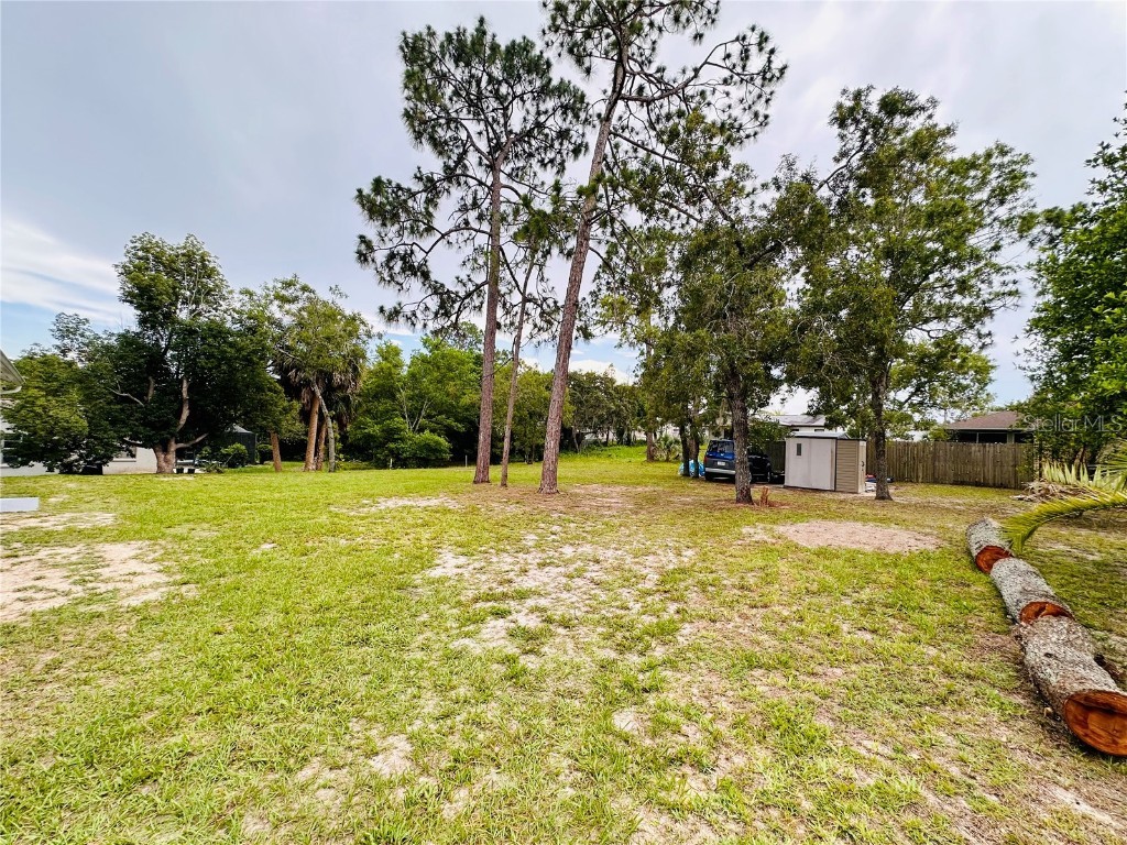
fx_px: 456
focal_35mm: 14
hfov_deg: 102.1
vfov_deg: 85.7
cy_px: 422
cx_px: 564
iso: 40
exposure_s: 1/261
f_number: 2.2
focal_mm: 2.22
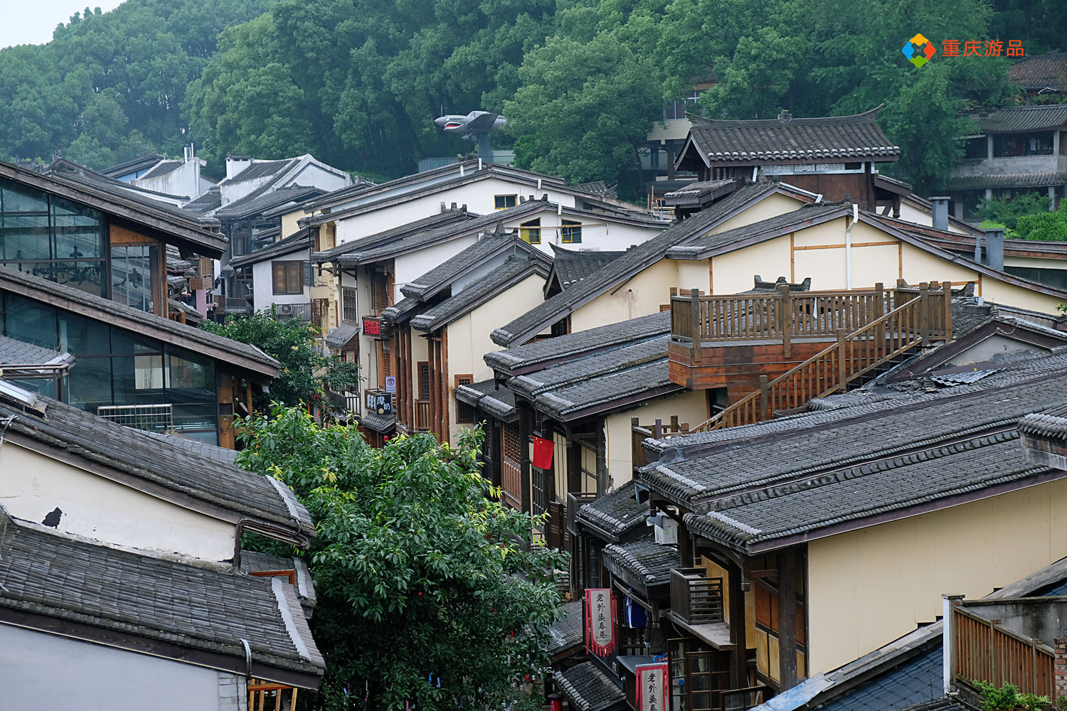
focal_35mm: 83
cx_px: 534
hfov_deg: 24.5
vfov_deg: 16.5
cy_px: 356
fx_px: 2460
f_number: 4
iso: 200
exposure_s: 1/90
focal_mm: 55
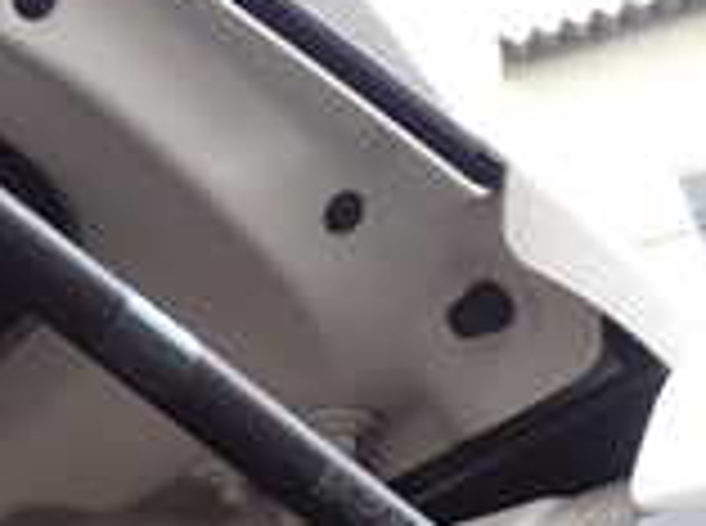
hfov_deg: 16.2
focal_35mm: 115
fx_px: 2340
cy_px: -22
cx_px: -238
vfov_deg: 12.6
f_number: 3.2
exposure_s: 1/100
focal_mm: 5.4
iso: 100
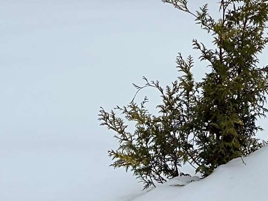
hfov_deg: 17.3
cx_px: 216
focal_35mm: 113
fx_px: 875
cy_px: -199
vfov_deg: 11.8
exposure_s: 1/5848
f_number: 1.78
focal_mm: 6.86
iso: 80
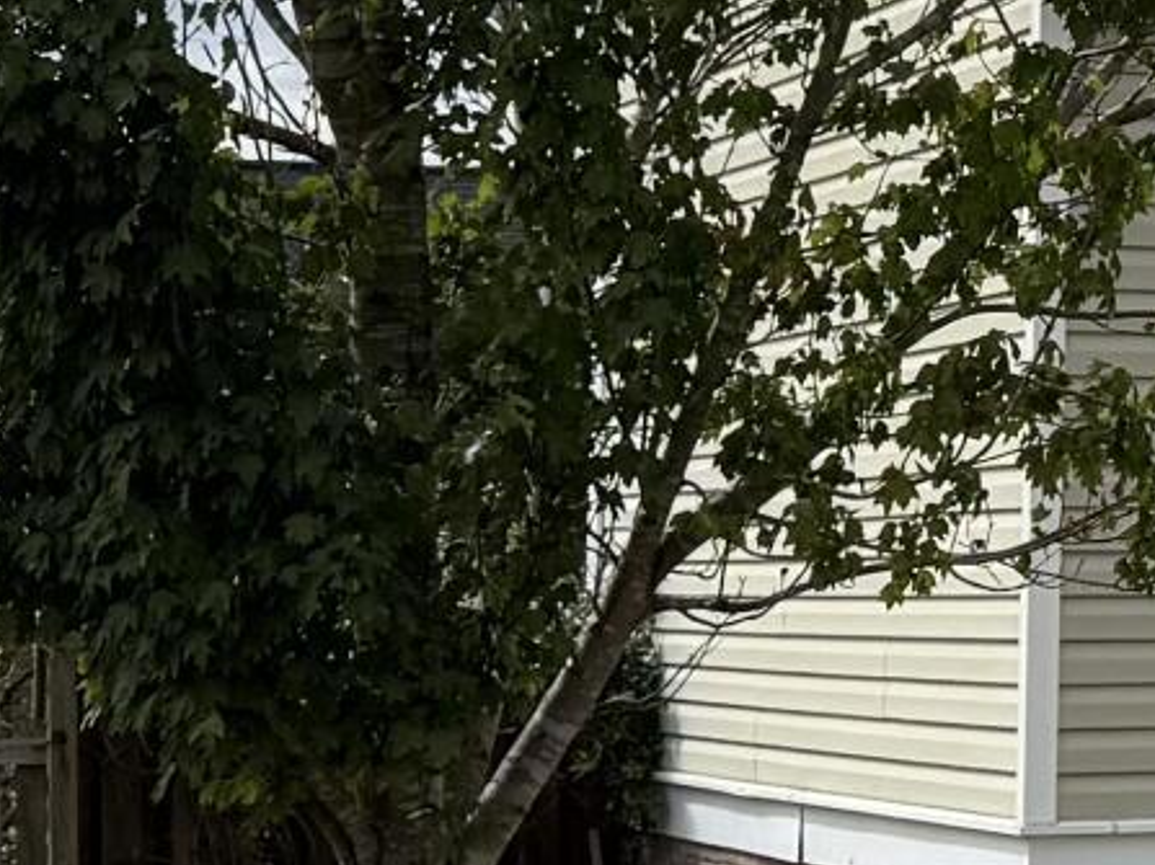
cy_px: 217
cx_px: 2579
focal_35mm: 161
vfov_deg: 9.2
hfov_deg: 10.8
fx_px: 5370
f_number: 1.78
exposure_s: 1/6711
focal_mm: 6.76
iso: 80
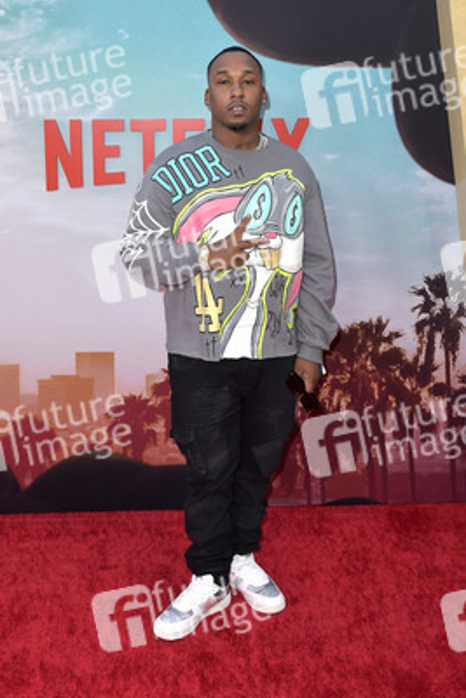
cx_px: 233
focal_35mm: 35
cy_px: 349
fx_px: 679
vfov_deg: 54.4
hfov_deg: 37.9
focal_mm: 35
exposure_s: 1/250
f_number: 5.6
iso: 500
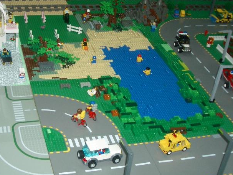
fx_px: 397
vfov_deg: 24.8
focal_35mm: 59
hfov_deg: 32.4
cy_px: 80
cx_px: 81
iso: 100
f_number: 2.6
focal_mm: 5.8
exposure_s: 1/60
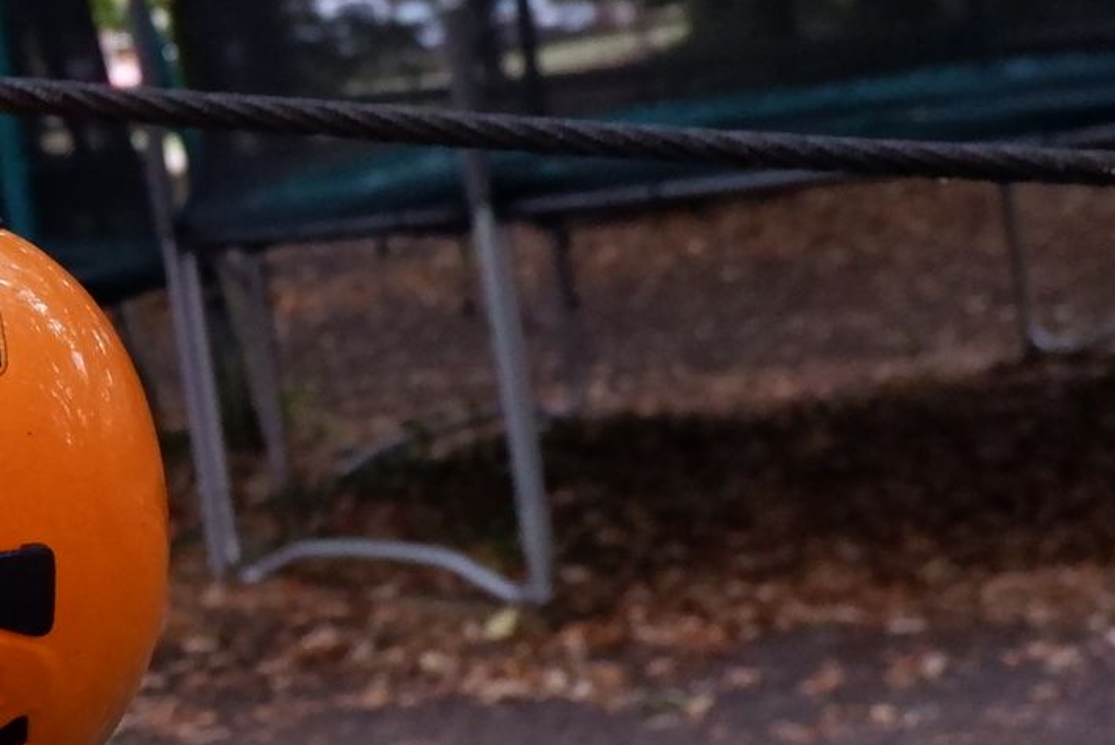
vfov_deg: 12.1
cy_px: 150
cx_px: -627
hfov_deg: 16.3
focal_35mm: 113
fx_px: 3502
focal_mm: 21.5
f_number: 4.2
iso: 3200
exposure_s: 1/30
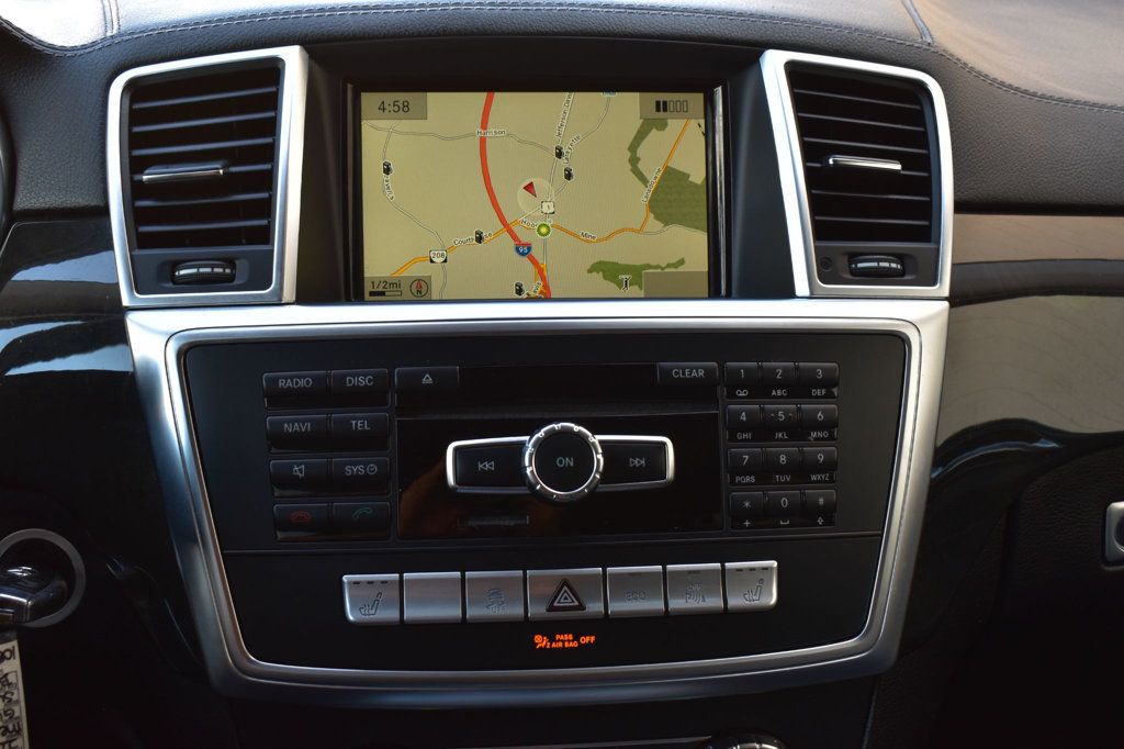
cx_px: 562
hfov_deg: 45.0
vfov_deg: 30.8
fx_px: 1358
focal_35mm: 44
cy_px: 374
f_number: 8
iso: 400
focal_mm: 29
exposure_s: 1/50
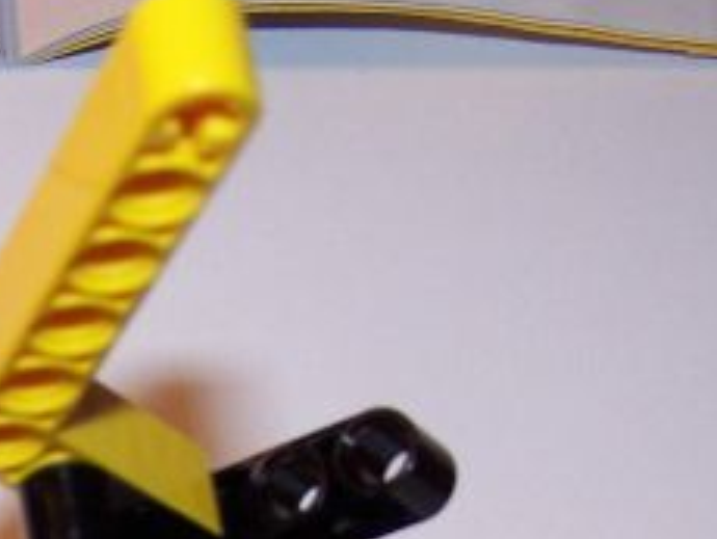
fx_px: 2737
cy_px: 835
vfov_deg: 10.8
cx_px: 50
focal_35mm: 132
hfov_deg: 14.7
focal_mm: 6.3
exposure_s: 1/60
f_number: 2.8
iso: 140
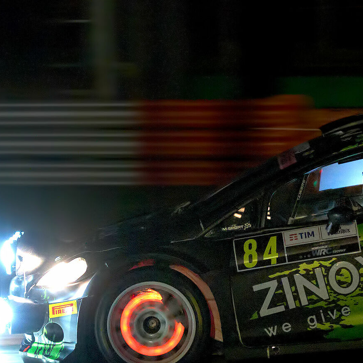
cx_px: 296
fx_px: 2373
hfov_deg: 8.7
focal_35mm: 200
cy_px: 185
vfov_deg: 8.7
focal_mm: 86
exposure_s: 1/125
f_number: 2.8
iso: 32000
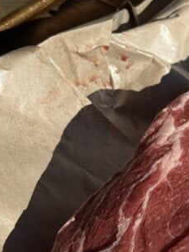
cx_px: 230
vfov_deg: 13.2
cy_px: 214
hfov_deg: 9.8
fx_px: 1084
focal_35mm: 149
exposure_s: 1/4975
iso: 64
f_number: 1.78
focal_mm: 6.76
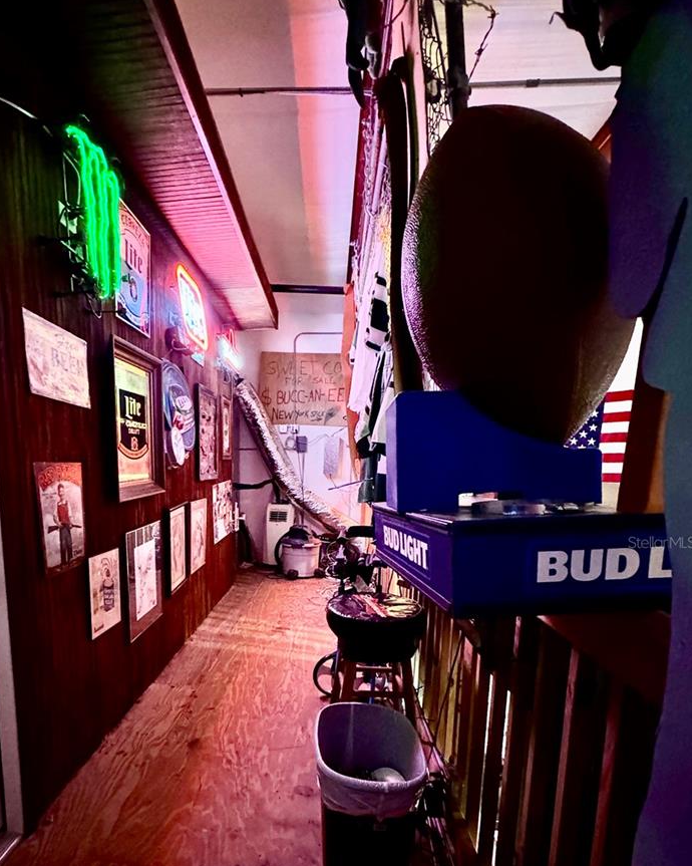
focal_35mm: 19
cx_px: 248
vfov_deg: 81.7
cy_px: 542
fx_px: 487
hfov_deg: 69.4
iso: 1250
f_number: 2.2
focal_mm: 2.22
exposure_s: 1/60
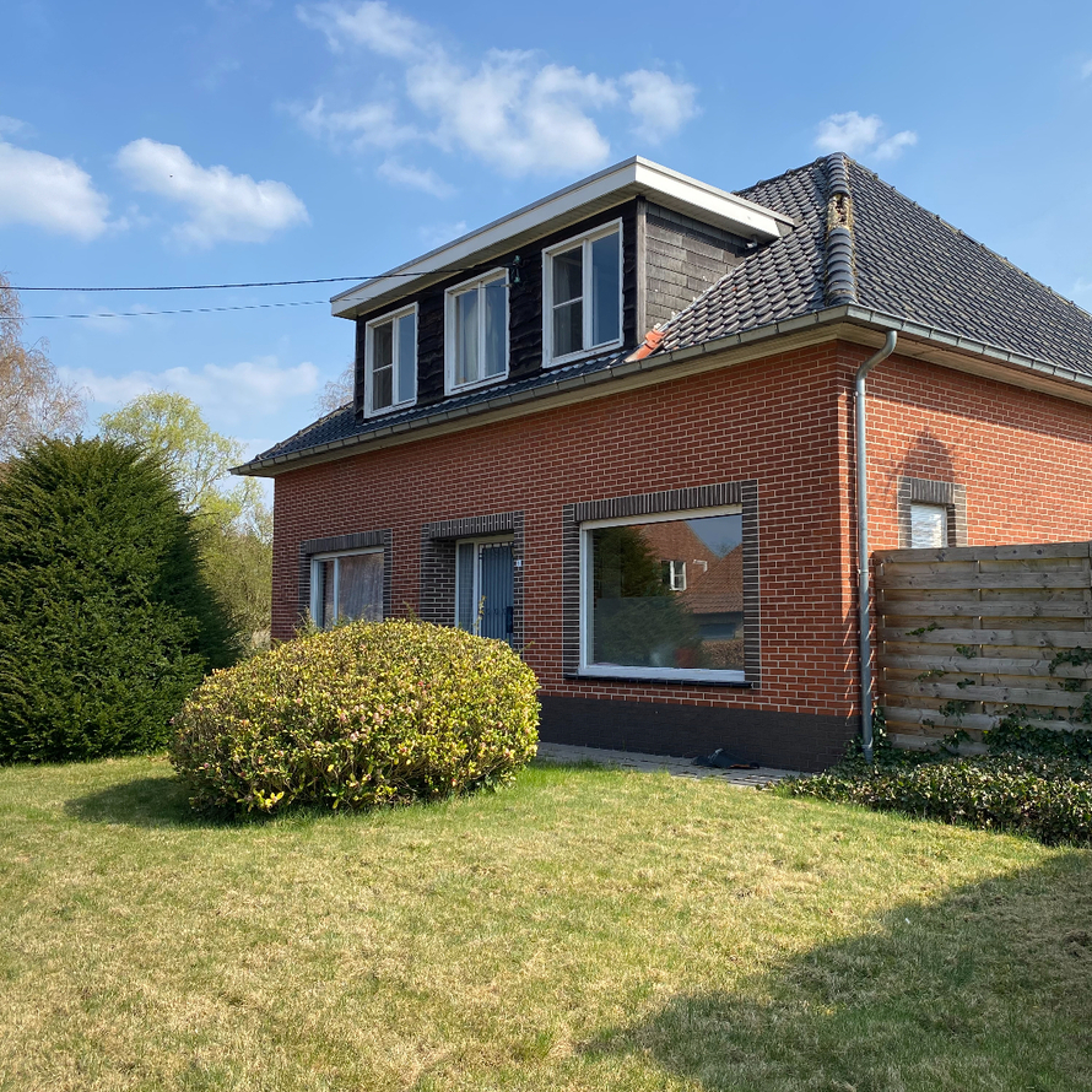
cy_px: 546
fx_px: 1106
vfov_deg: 52.5
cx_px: 654
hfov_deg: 52.2
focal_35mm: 31
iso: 32
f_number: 1.8
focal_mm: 4.25
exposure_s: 1/1996
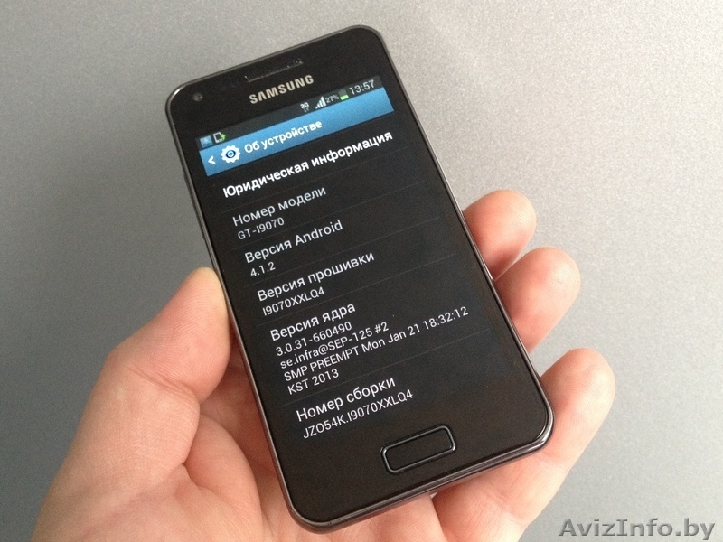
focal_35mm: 35
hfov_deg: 52.6
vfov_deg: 40.7
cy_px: 271
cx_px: 362
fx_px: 731
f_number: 2.4
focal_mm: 4.28
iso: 200
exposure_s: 1/20
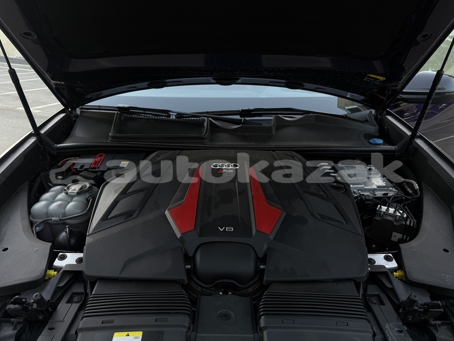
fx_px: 315
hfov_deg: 71.6
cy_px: 170
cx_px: 227
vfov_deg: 56.8
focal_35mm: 24
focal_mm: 6.76
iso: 100
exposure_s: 1/81
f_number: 1.78
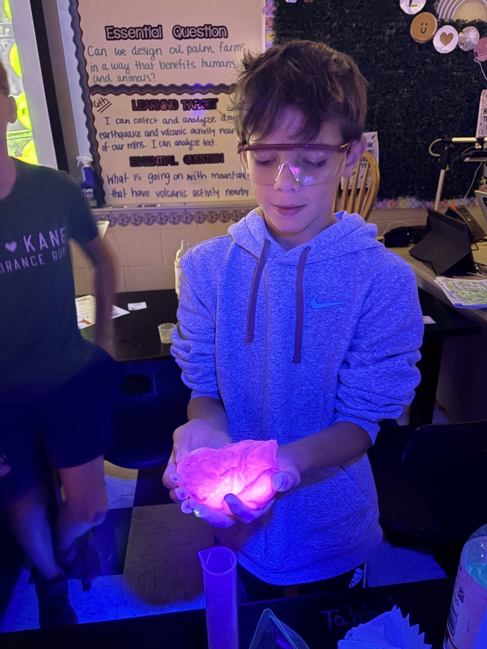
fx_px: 488
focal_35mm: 26
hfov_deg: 53.1
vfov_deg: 67.3
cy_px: 324
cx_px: 244
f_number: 1.6
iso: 1000
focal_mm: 5.96
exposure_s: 1/22
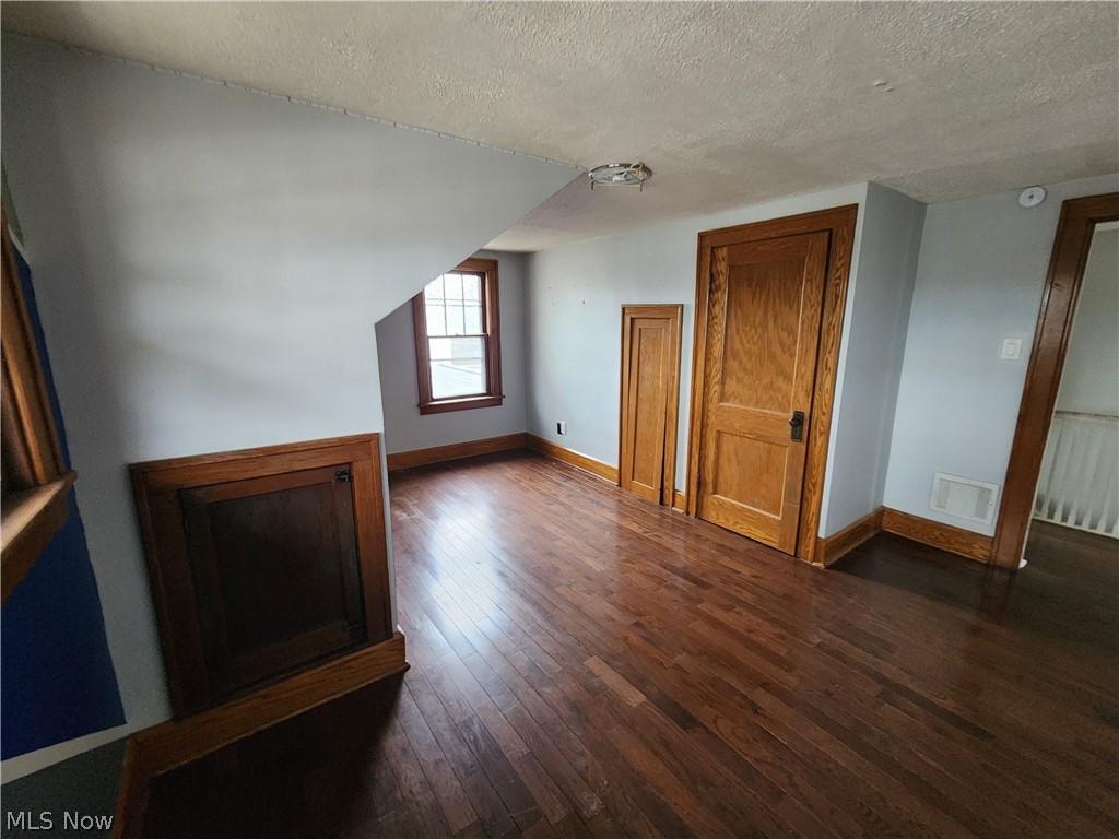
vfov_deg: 89.9
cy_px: 420
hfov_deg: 106.2
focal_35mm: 13
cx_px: 560
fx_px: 420
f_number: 2.2
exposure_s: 1/30
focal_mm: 2.2
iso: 400
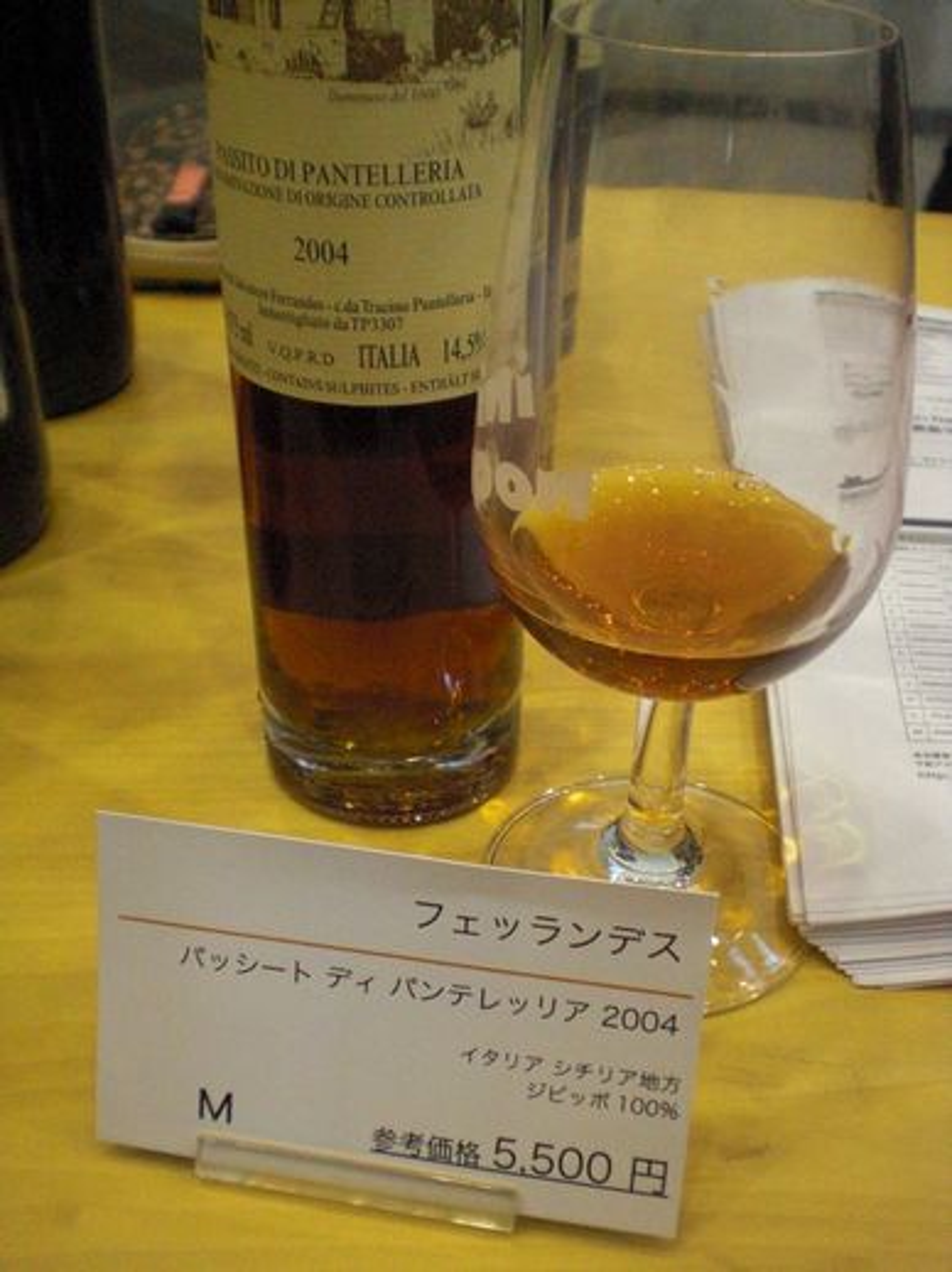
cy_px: 636
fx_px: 1395
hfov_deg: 37.7
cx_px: 476
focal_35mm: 38
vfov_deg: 49.0
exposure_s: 1/100
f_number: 3.1
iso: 800
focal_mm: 6.3
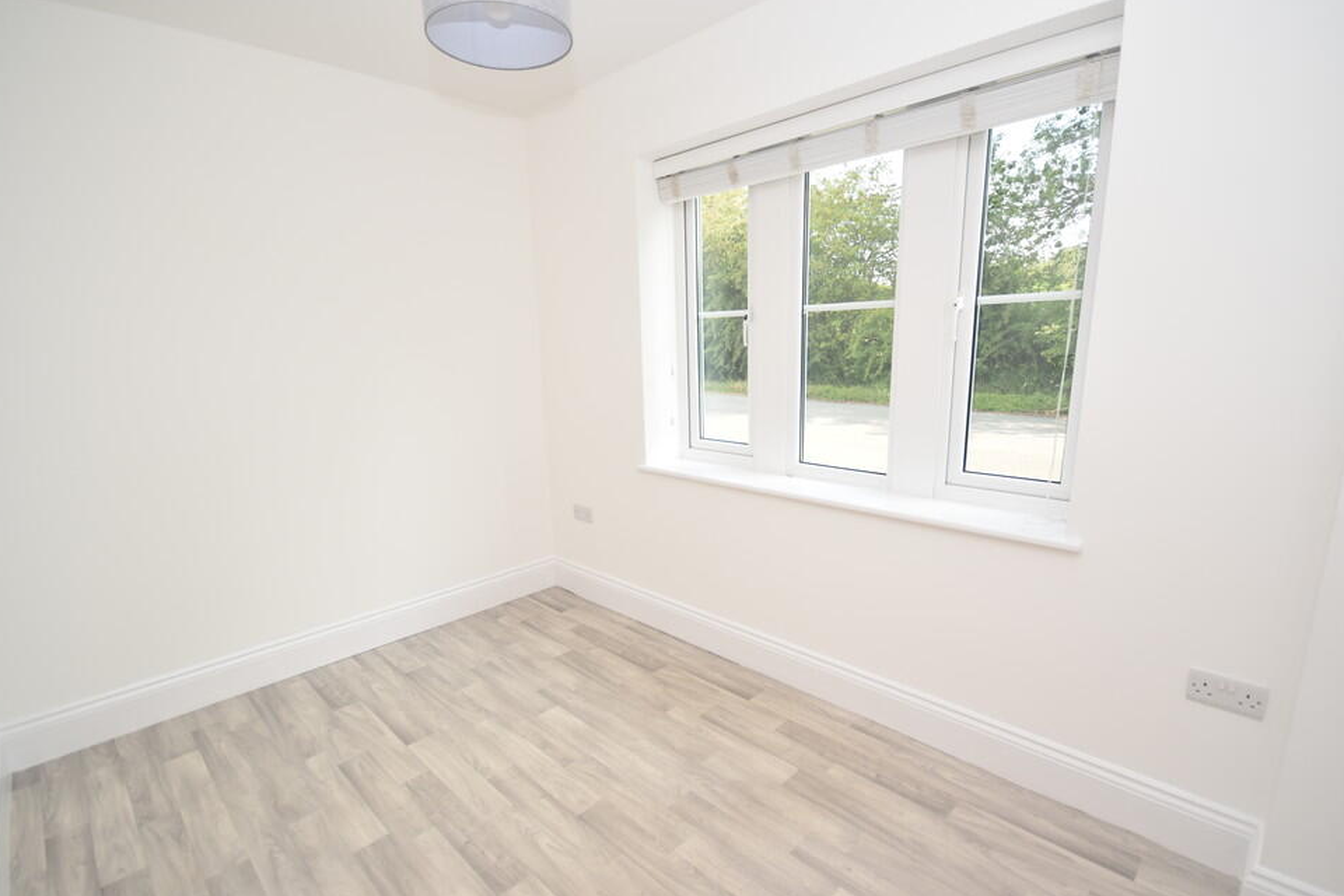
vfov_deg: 73.7
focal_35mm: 16
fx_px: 597
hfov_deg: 96.7
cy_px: 472
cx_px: 675
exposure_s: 1/200
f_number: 5
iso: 280
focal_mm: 10
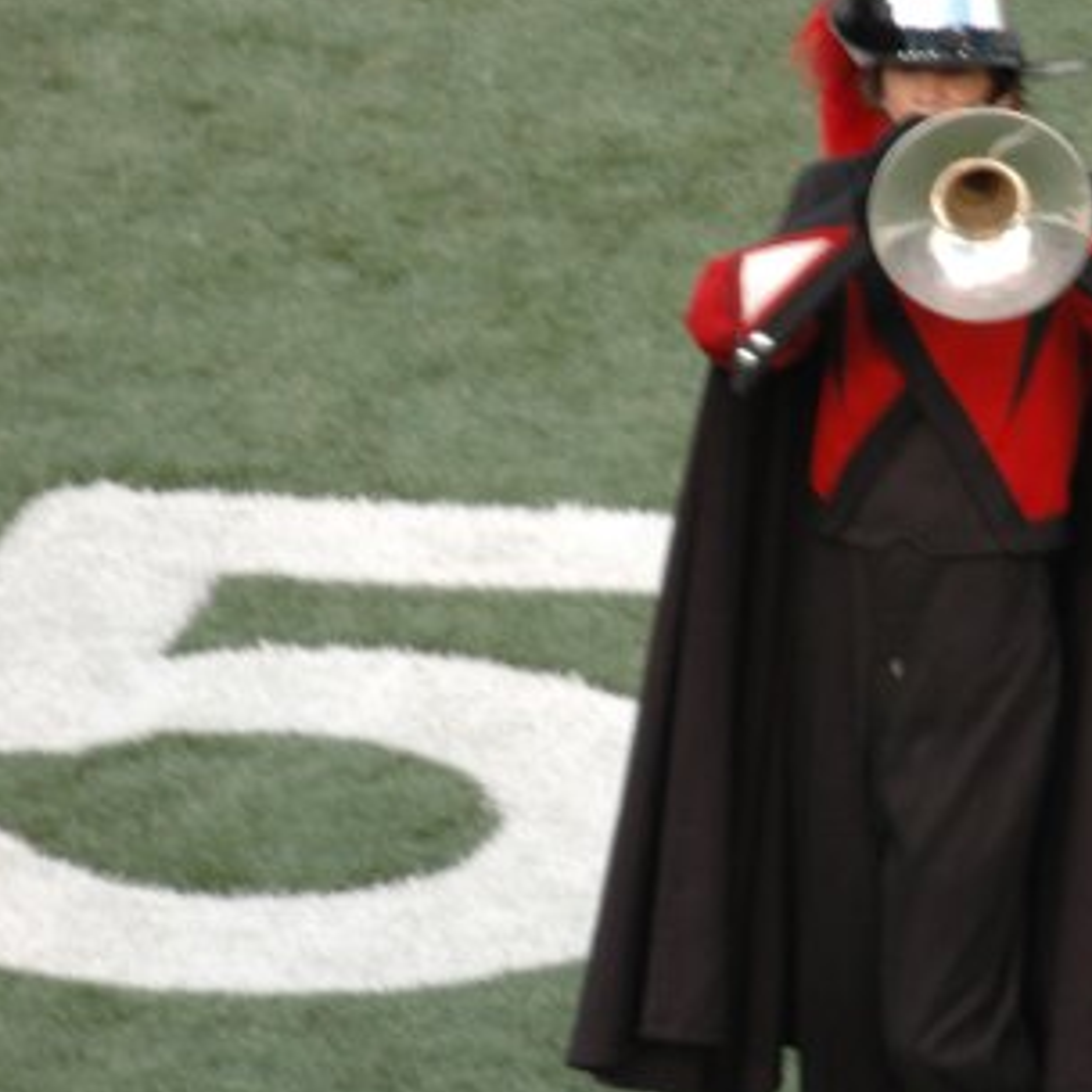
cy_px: 535
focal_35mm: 1005
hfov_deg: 1.7
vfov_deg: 1.7
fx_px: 35869
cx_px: 702
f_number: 5.6
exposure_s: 1/60
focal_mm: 400
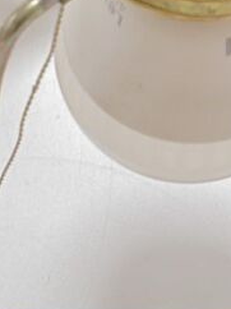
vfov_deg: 12.0
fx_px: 1426
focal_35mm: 160
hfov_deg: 9.2
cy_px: -88
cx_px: 246
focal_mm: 7.8
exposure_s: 1/30
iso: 160
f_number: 4.5
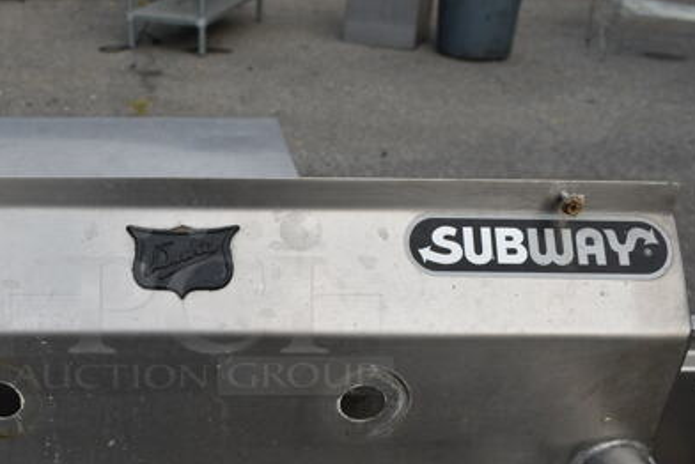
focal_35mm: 42
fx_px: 811
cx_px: 197
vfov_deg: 31.7
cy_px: 301
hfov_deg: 45.2
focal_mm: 18
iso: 100
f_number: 7.1
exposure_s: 1/320
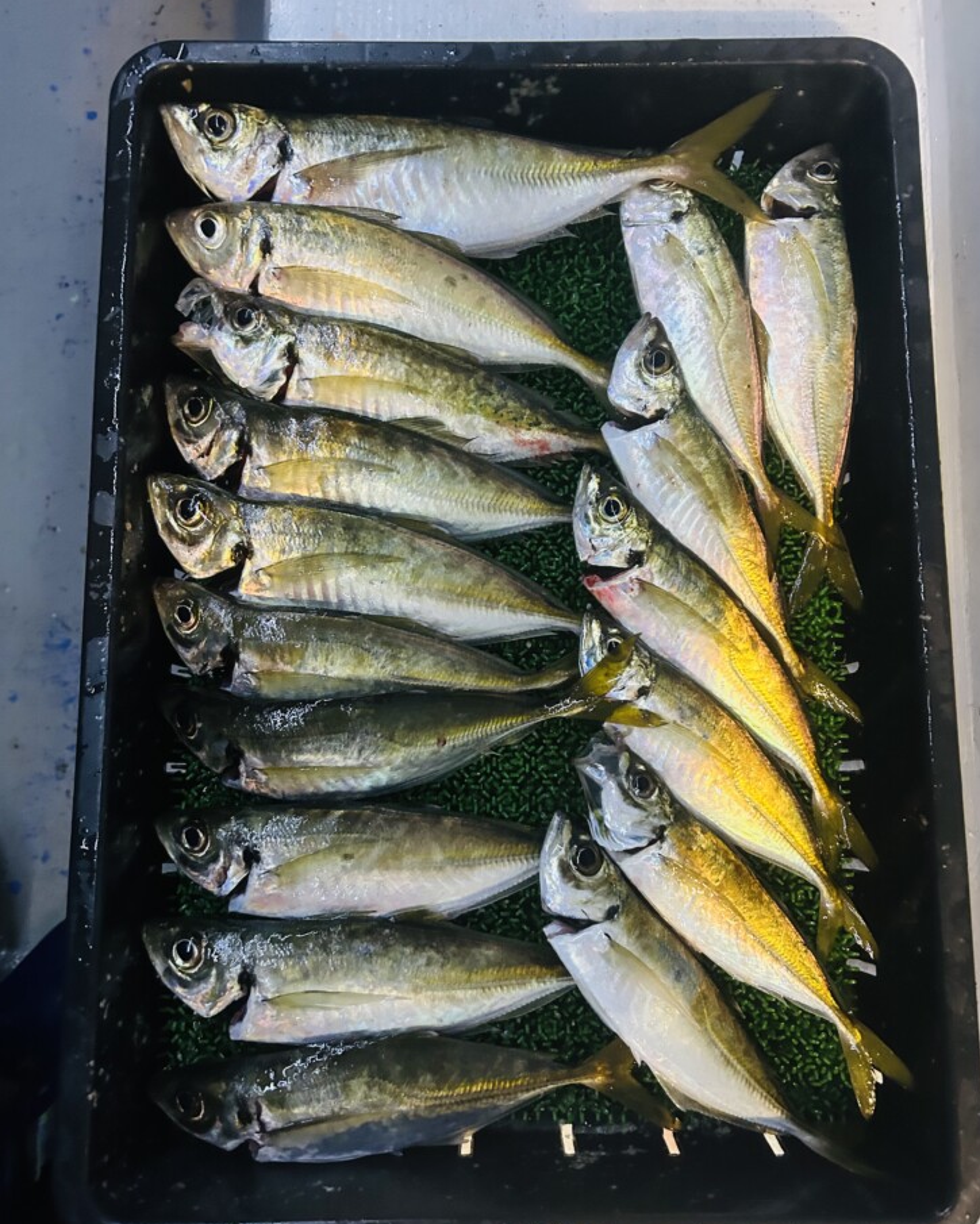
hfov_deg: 51.5
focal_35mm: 28
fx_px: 1015
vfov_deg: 62.2
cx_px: 496
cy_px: 643
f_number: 1.5
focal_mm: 5.7
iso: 640
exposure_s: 1/40
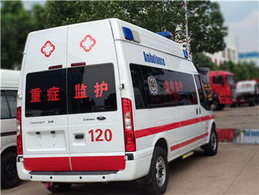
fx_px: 389
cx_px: 130
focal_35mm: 52
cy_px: 98
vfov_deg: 28.0
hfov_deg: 36.8
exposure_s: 1/206
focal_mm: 5.99
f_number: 2.6
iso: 100
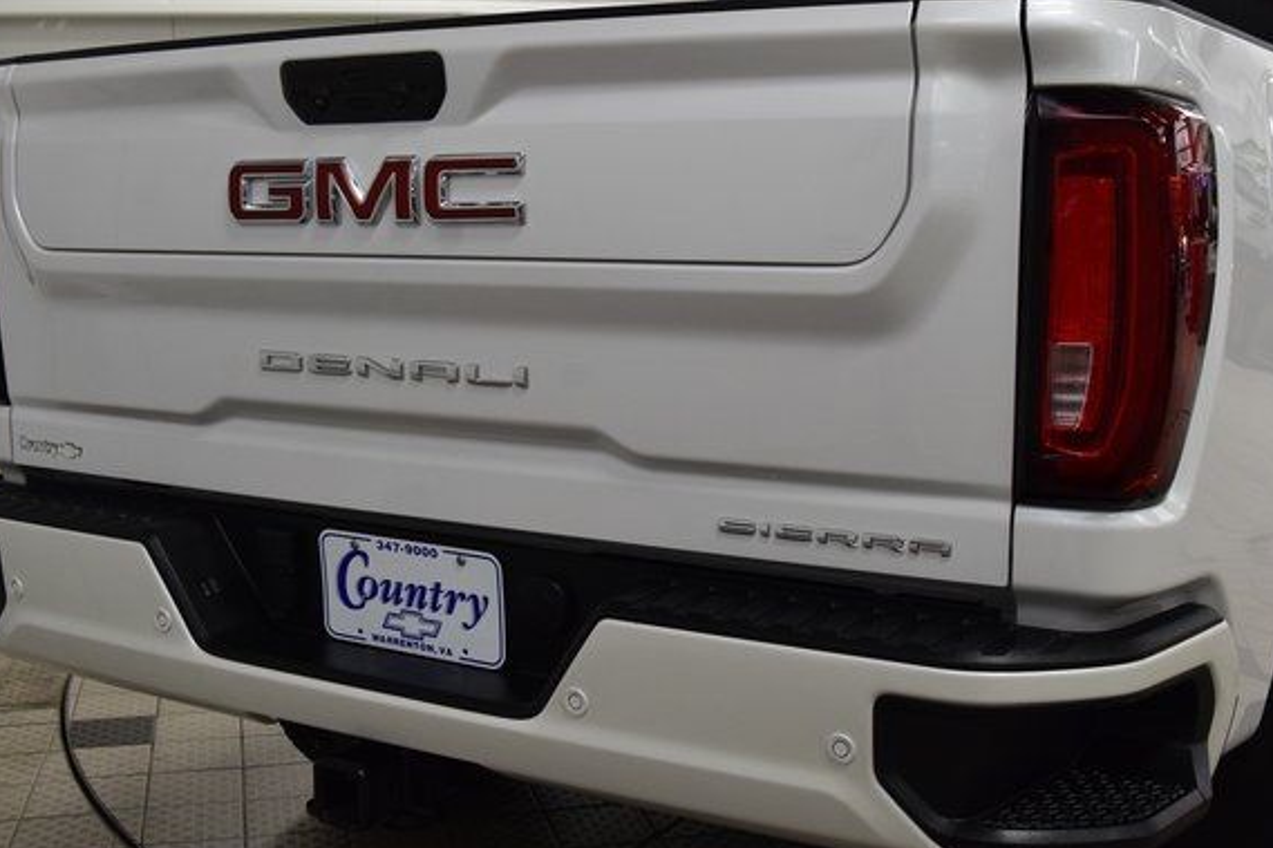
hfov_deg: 43.1
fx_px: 1611
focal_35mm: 46
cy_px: 437
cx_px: 620
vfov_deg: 29.5
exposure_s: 1/60
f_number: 8
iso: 1600
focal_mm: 27
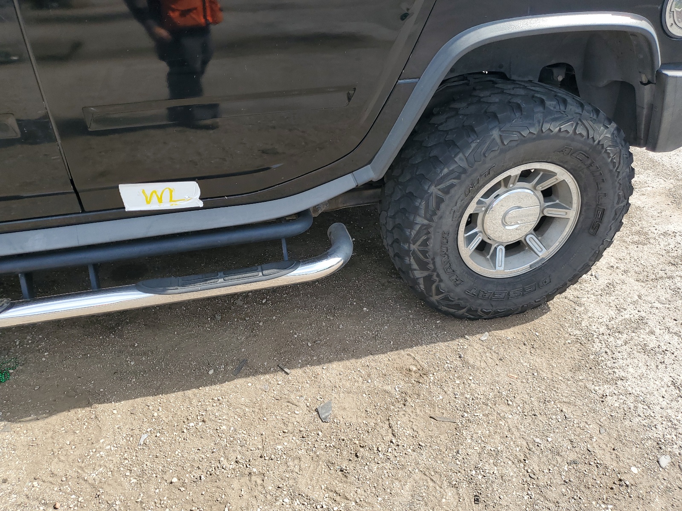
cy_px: 256
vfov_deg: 53.1
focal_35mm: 26
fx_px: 512
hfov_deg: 67.3
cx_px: 341
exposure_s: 1/1429
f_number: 1.5
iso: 50
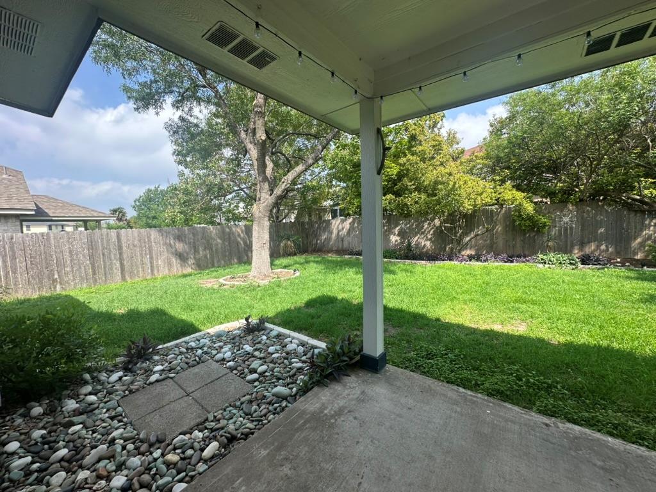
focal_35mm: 14
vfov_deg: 85.7
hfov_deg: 102.1
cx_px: 328
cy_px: 246
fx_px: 265
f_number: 2.2
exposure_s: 1/720
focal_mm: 2.22
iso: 40
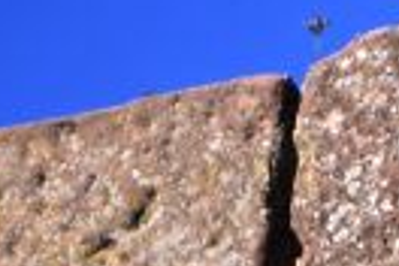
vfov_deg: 0.8
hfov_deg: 1.3
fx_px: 18009
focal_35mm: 1625
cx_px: 1270
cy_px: 964
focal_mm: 140
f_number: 6.3
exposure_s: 1/1000
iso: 400
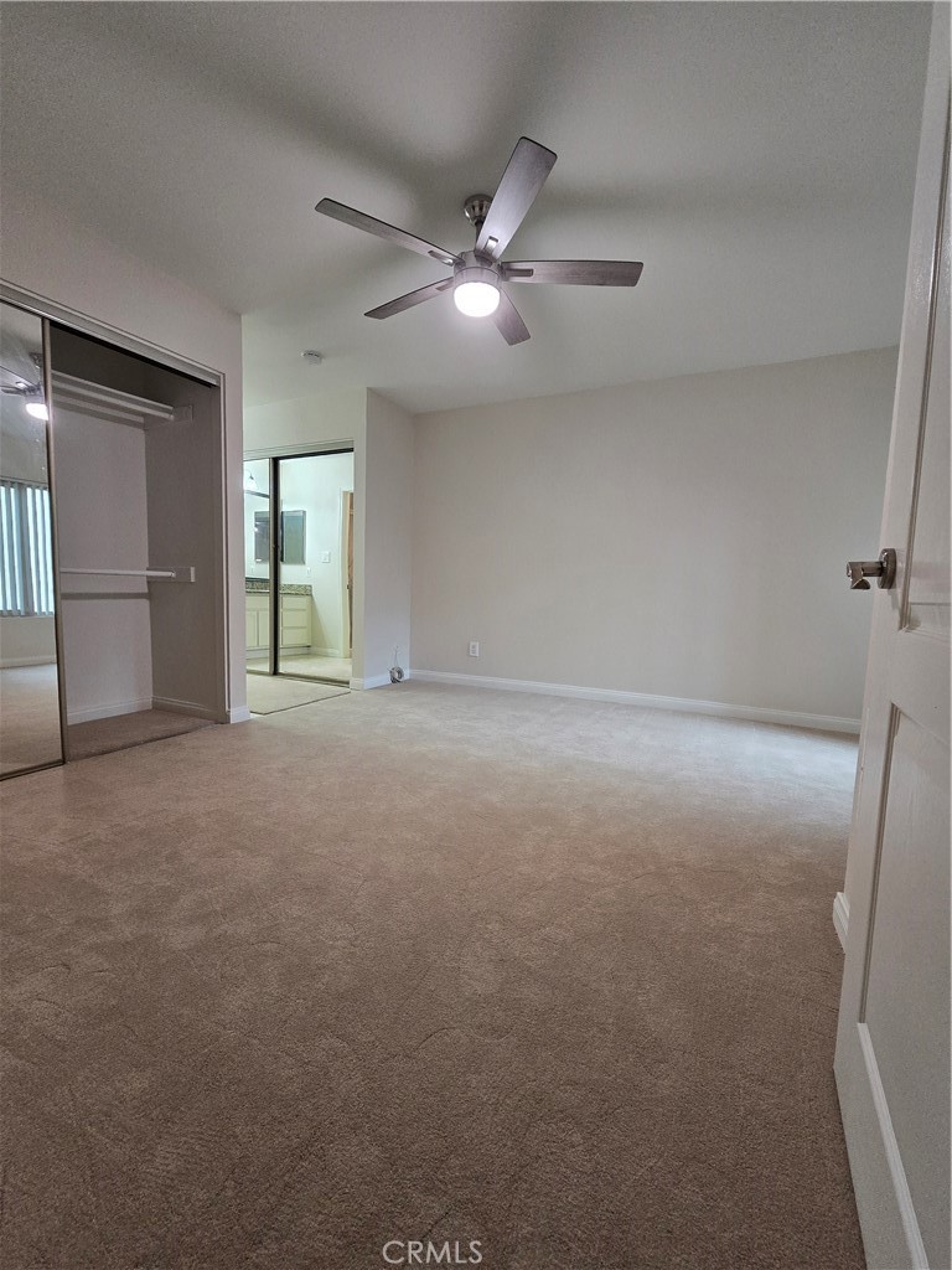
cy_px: 635
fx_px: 477
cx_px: 476
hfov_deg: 89.9
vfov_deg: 106.2
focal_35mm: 13
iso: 320
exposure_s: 1/60
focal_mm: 2.2
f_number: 2.2
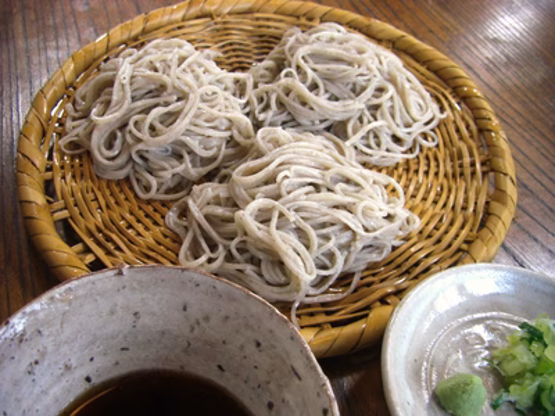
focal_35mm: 38
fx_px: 609
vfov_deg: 37.7
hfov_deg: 49.0
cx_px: 278
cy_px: 208
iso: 200
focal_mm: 6.3
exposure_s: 1/13
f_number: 3.4
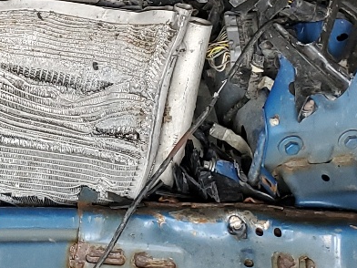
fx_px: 1093
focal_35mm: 106
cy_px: -76
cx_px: -168
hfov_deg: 16.9
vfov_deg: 13.5
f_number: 1.5
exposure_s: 1/120
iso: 65
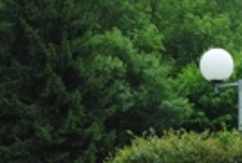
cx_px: 215
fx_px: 782
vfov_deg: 11.7
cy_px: 168
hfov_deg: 17.4
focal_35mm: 116
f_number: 5.6
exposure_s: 1/125
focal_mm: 22
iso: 100
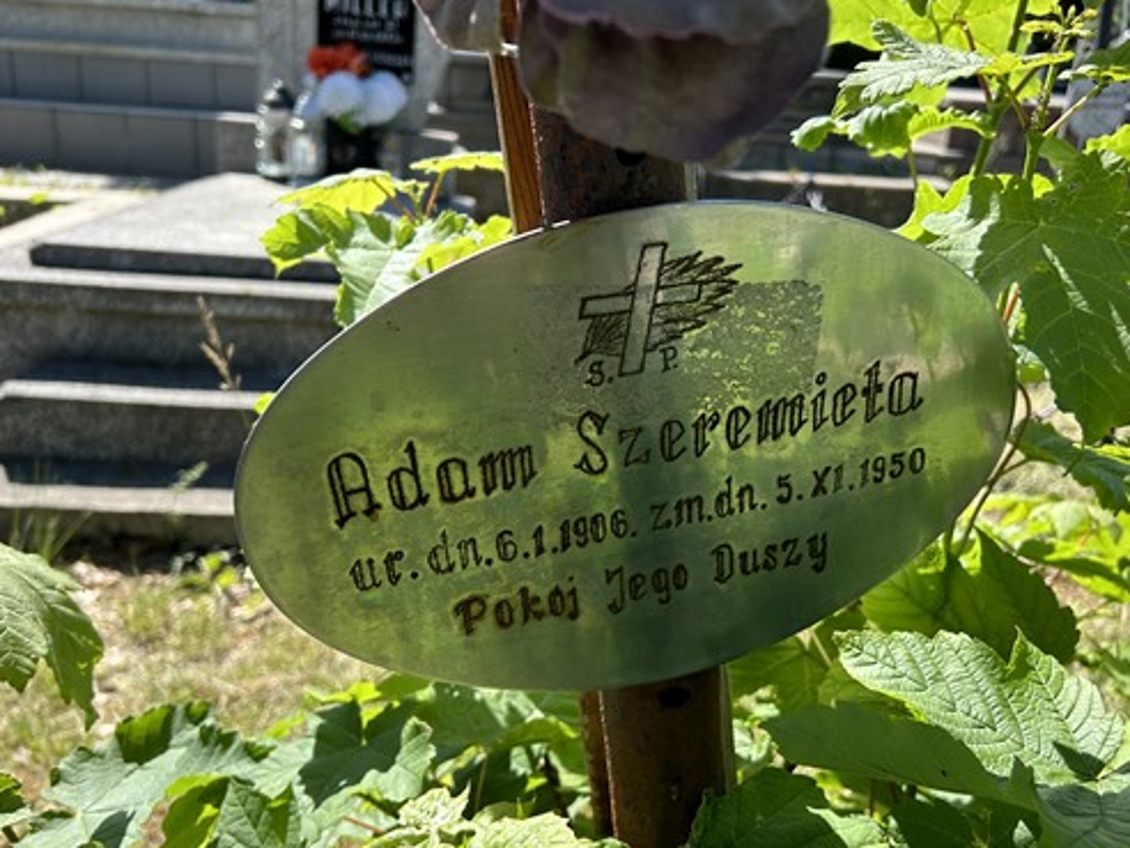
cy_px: 434
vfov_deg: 44.2
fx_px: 1045
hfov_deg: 56.8
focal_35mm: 32
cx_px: 598
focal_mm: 5.7
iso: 50
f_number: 1.5
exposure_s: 1/1311
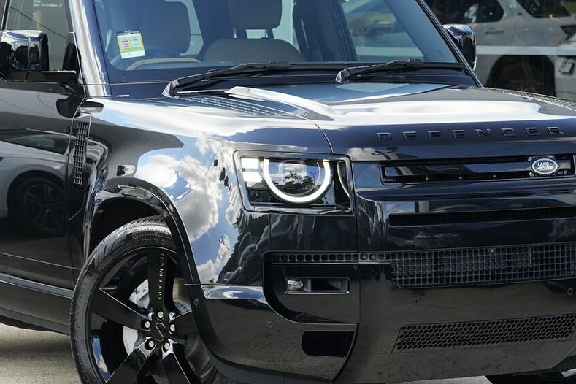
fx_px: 2336
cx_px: 256
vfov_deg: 9.4
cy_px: 180
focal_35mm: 146
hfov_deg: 14.1
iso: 1000
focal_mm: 96
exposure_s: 1/160
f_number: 8
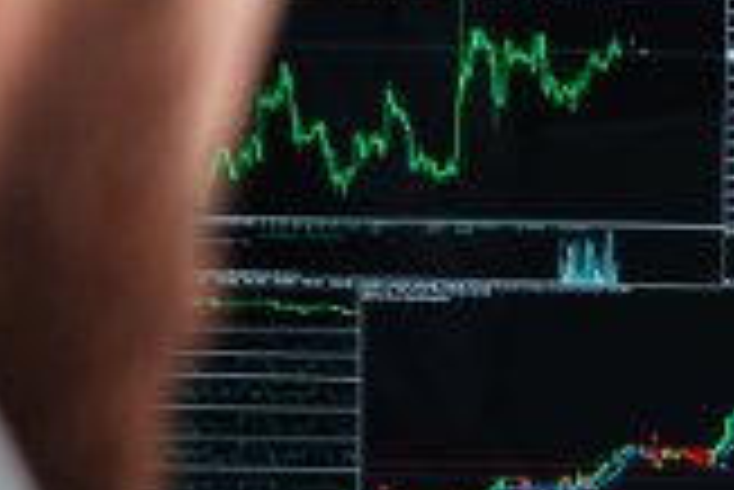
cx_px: 1040
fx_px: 5244
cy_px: 371
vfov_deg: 5.4
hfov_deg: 7.9
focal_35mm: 257
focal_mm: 70
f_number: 2.8
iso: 400
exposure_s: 1/125
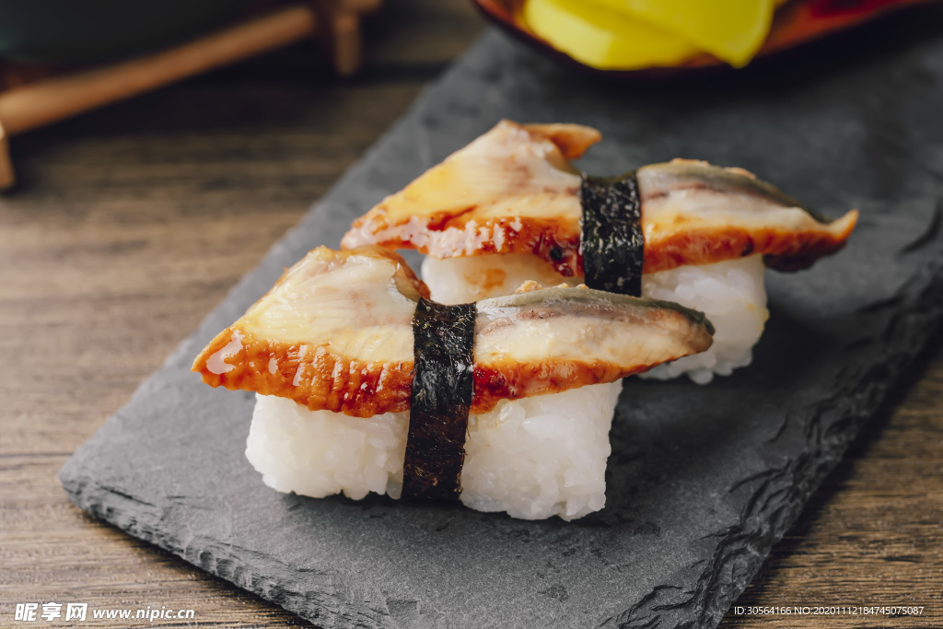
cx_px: 472
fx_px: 2751
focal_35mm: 105
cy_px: 314
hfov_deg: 19.5
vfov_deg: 13.0
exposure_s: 1/200
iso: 50
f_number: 5
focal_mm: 70
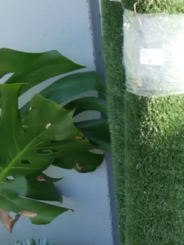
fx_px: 970
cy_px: 171
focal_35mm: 137
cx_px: 228
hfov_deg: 10.6
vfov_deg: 14.4
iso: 200
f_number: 5.3
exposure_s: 1/100
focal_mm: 26
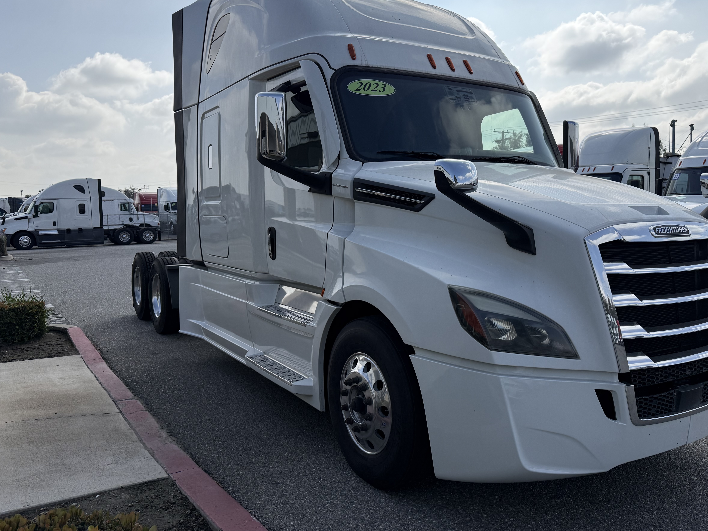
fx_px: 593
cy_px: 245
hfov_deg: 61.6
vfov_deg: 48.2
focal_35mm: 29
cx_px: 385
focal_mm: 6.76
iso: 100
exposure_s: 1/10309
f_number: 1.78
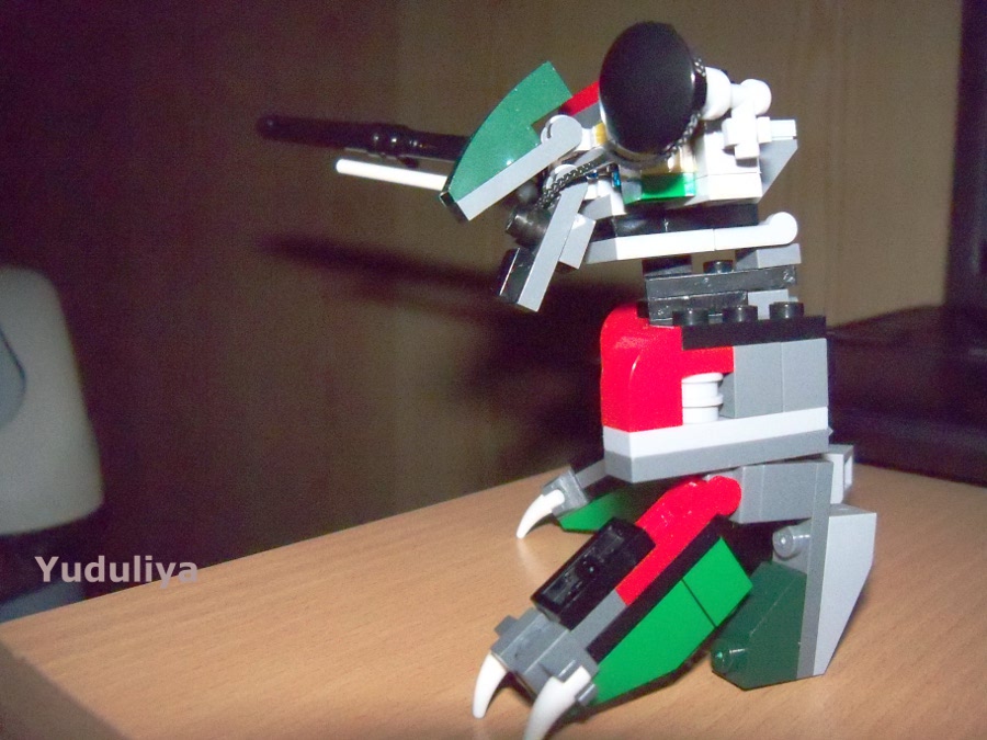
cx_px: 494
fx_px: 998
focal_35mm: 35
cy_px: 370
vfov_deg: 40.7
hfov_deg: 52.6
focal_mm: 6.2
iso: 1600
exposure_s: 1/500
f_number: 3.5
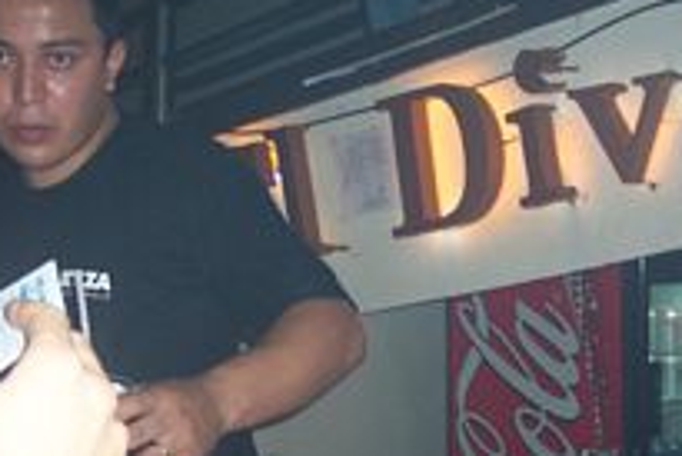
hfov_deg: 27.3
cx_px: 416
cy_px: 361
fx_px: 1403
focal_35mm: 74
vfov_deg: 18.3
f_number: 2.8
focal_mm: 8
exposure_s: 1/30
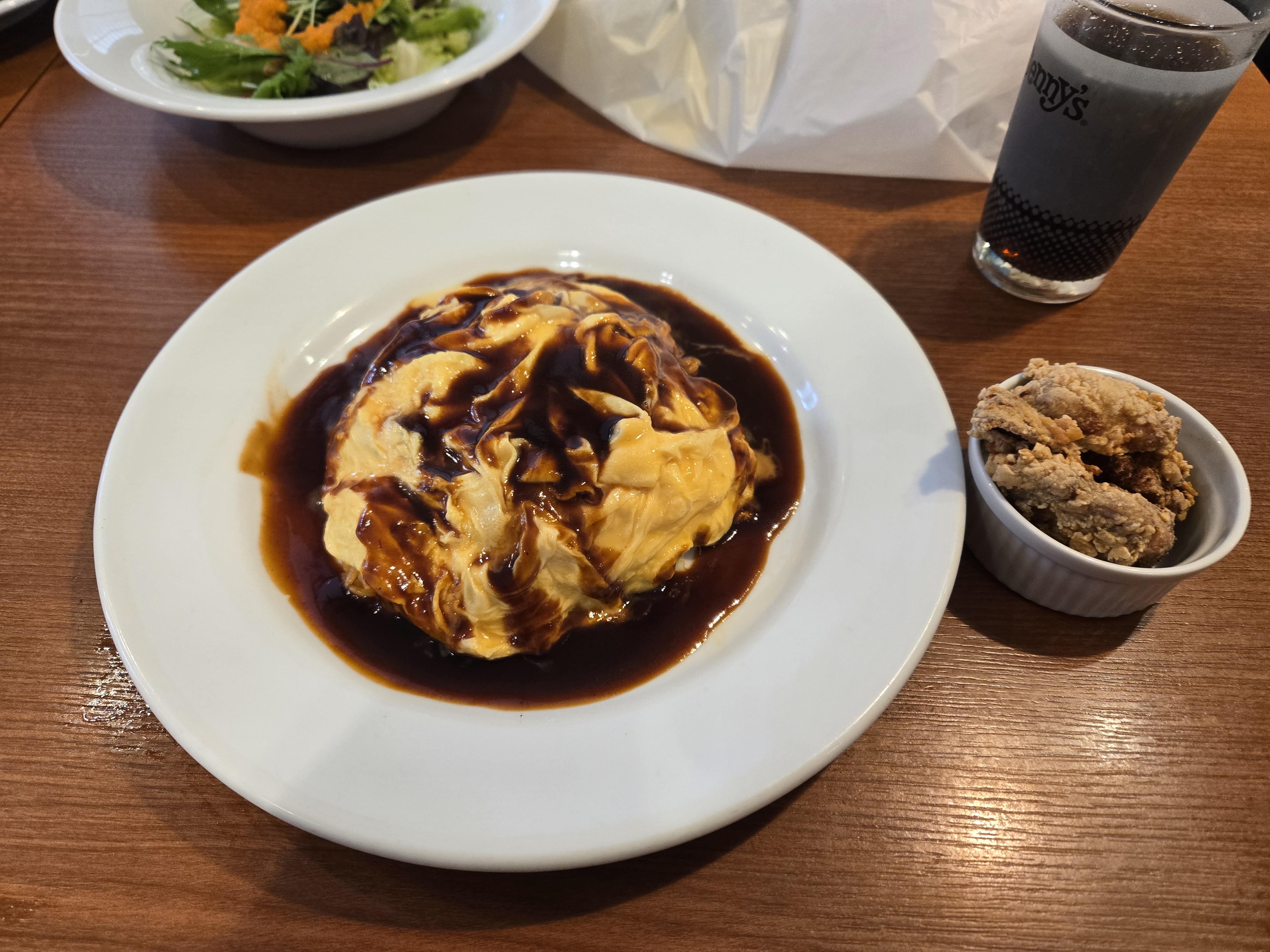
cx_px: 635
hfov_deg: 73.9
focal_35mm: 23
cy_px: 476
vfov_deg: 58.9
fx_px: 844
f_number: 1.8
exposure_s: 1/100
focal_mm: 5.4
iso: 160
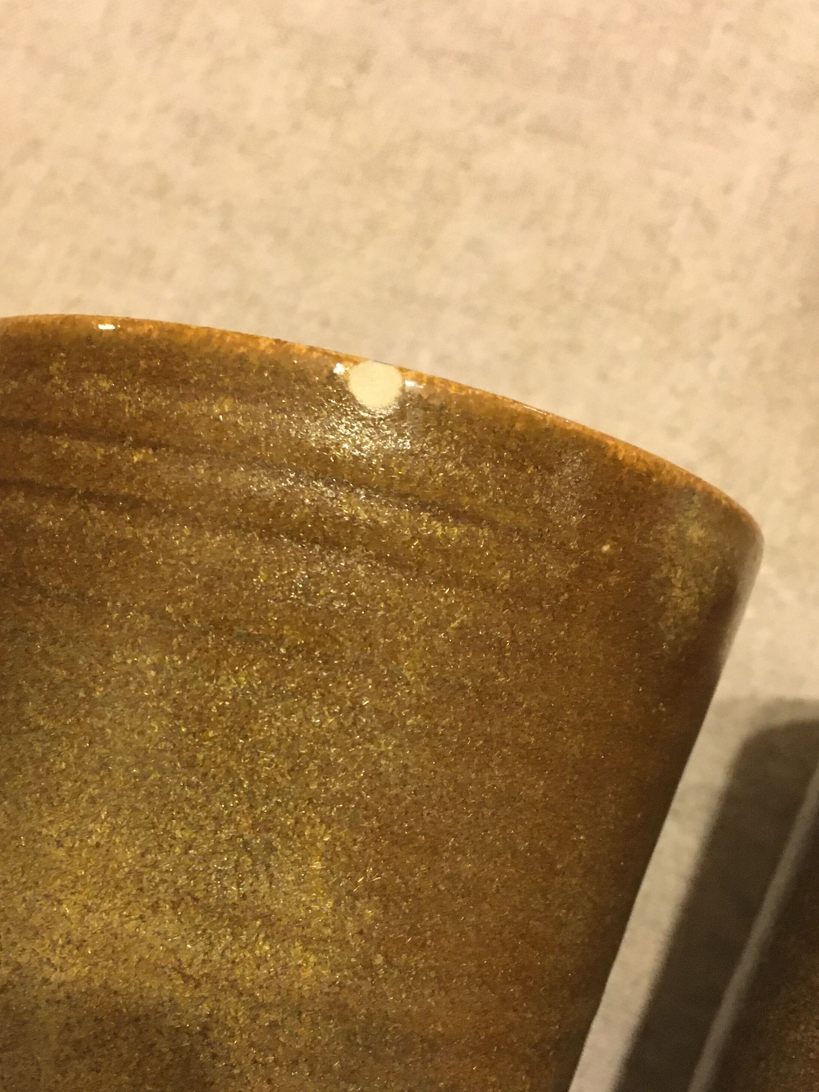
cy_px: 608
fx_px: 1262
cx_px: 318
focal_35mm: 40
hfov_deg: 35.8
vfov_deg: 46.7
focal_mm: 4.15
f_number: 2.2
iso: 250
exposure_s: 1/17
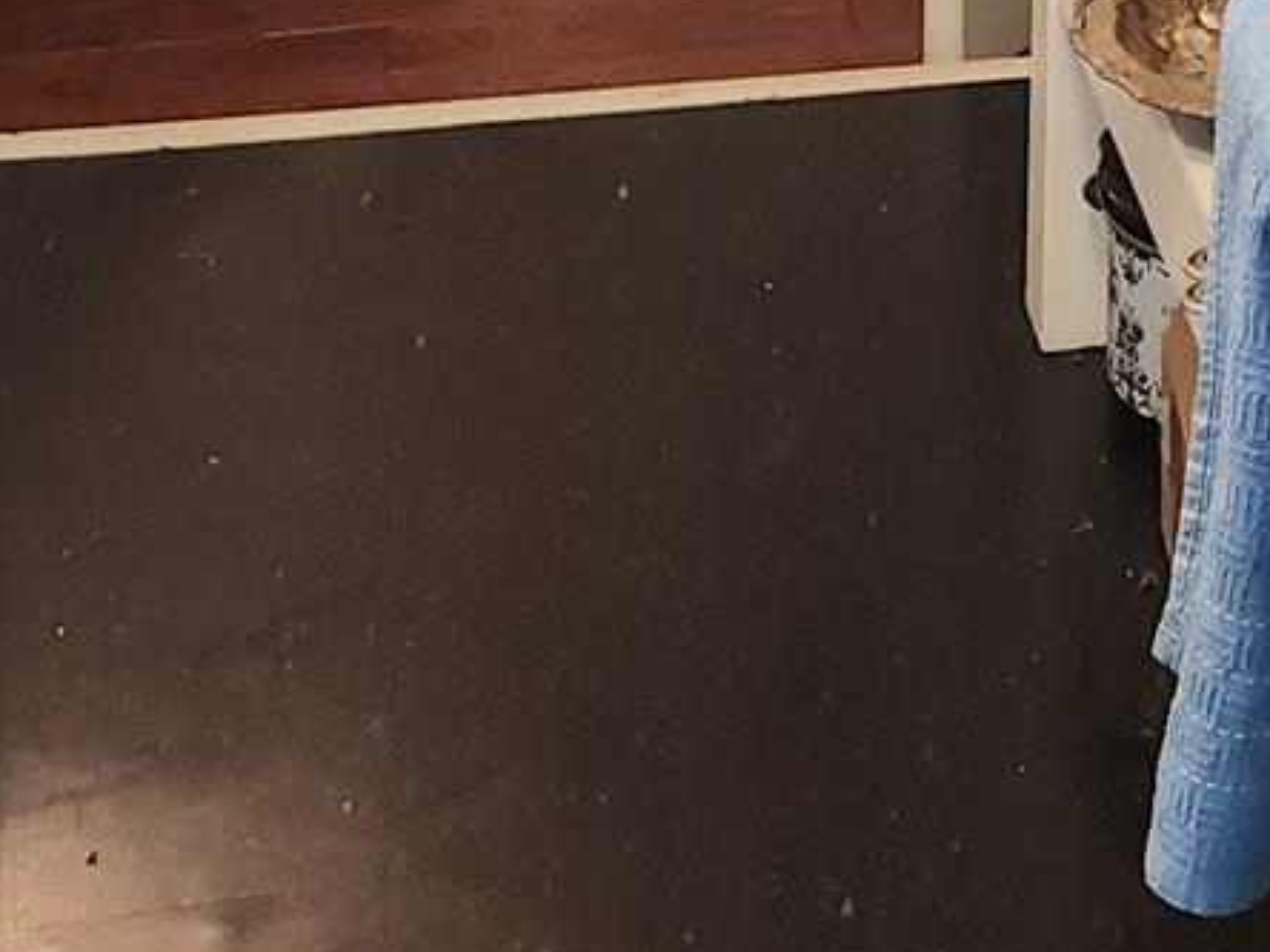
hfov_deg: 17.3
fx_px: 3889
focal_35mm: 106
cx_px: 1688
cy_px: -886
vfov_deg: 12.5
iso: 125
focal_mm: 5.4
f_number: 1.8
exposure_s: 1/60
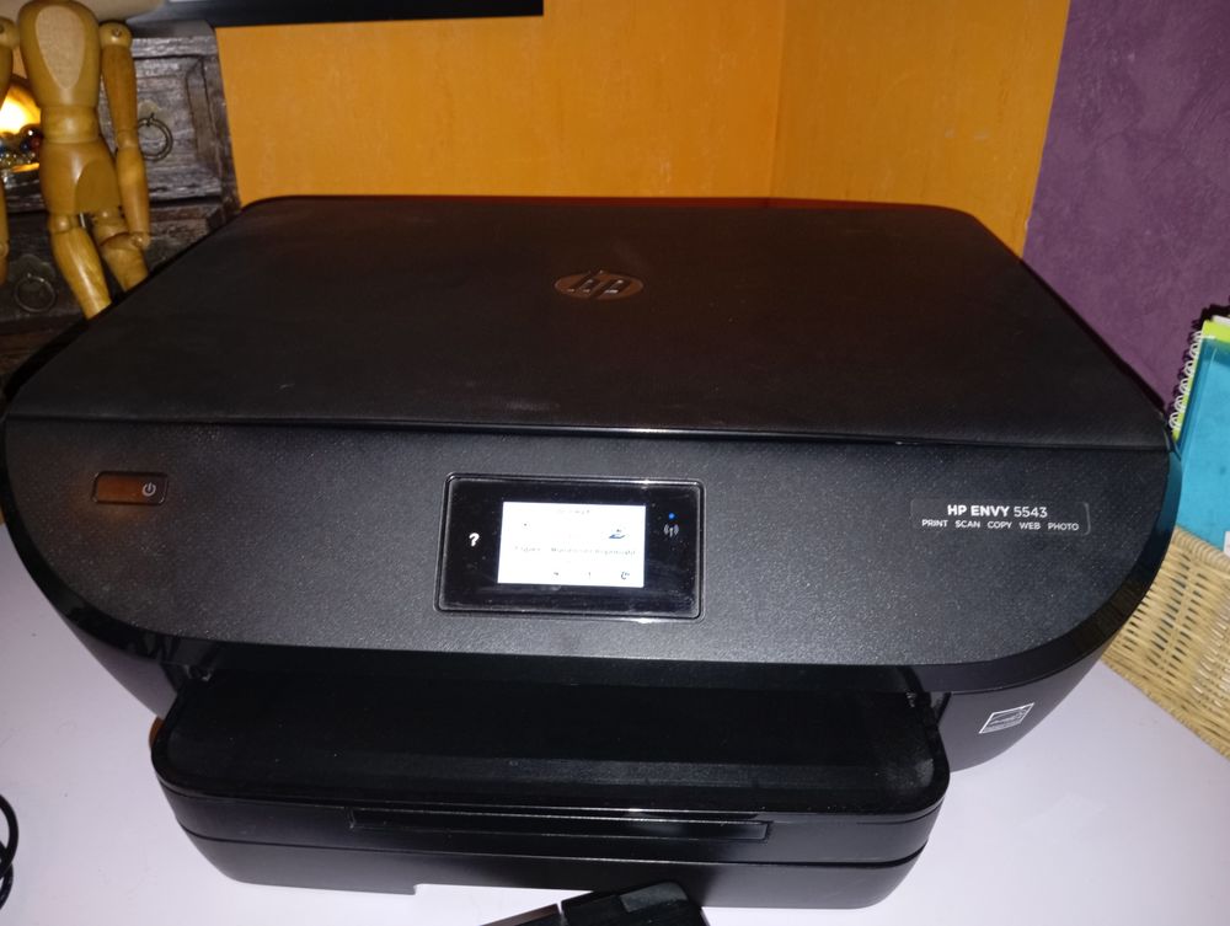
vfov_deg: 49.9
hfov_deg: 63.4
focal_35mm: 28
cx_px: 615
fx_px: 996
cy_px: 463
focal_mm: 4.22
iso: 422
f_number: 1.8
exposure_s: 1/16.7
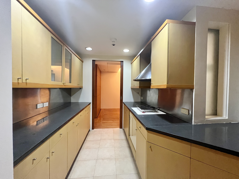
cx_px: 120
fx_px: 90
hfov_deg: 106.2
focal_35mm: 13
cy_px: 90
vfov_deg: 89.9
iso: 500
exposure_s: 1/60
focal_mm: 1.57
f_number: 1.8
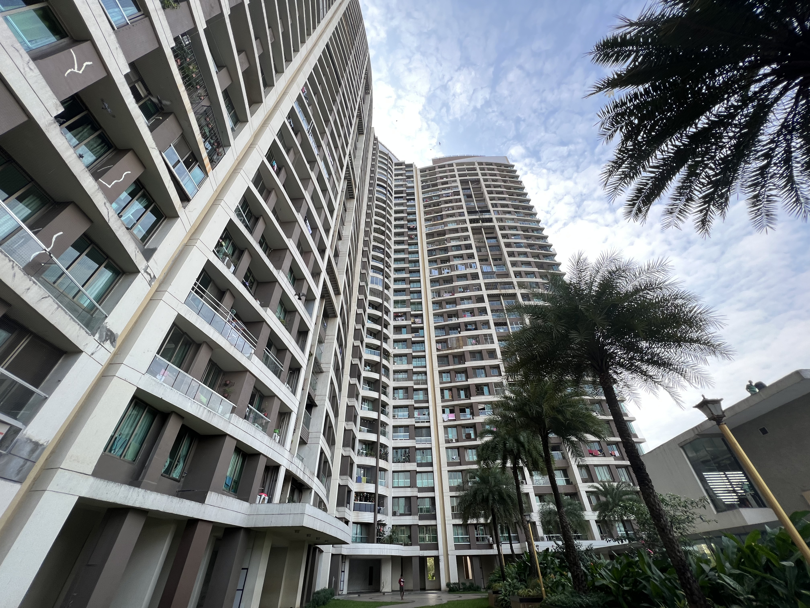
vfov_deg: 89.9
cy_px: 304
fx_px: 304
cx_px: 405
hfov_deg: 106.2
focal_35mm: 13
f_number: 1.8
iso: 32
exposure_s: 1/206
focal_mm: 1.57
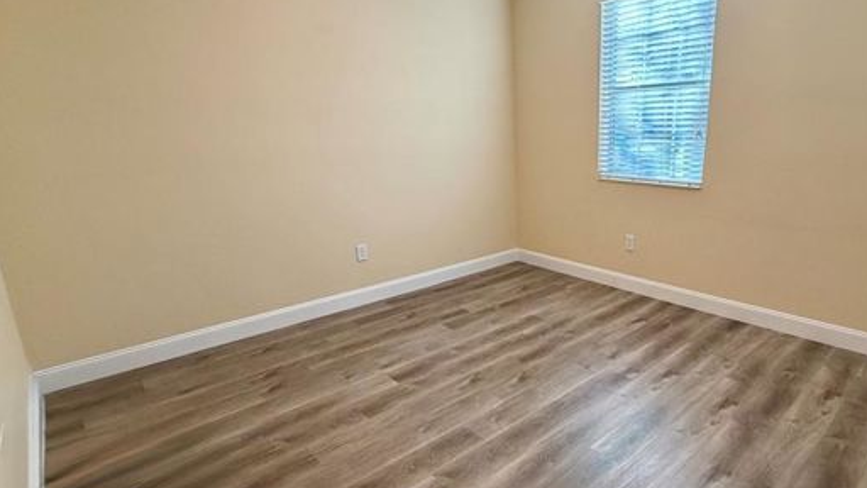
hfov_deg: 82.4
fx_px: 483
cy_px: 247
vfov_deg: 53.6
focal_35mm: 21
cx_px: 538
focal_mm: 2.22
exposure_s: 1/120
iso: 200
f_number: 2.2
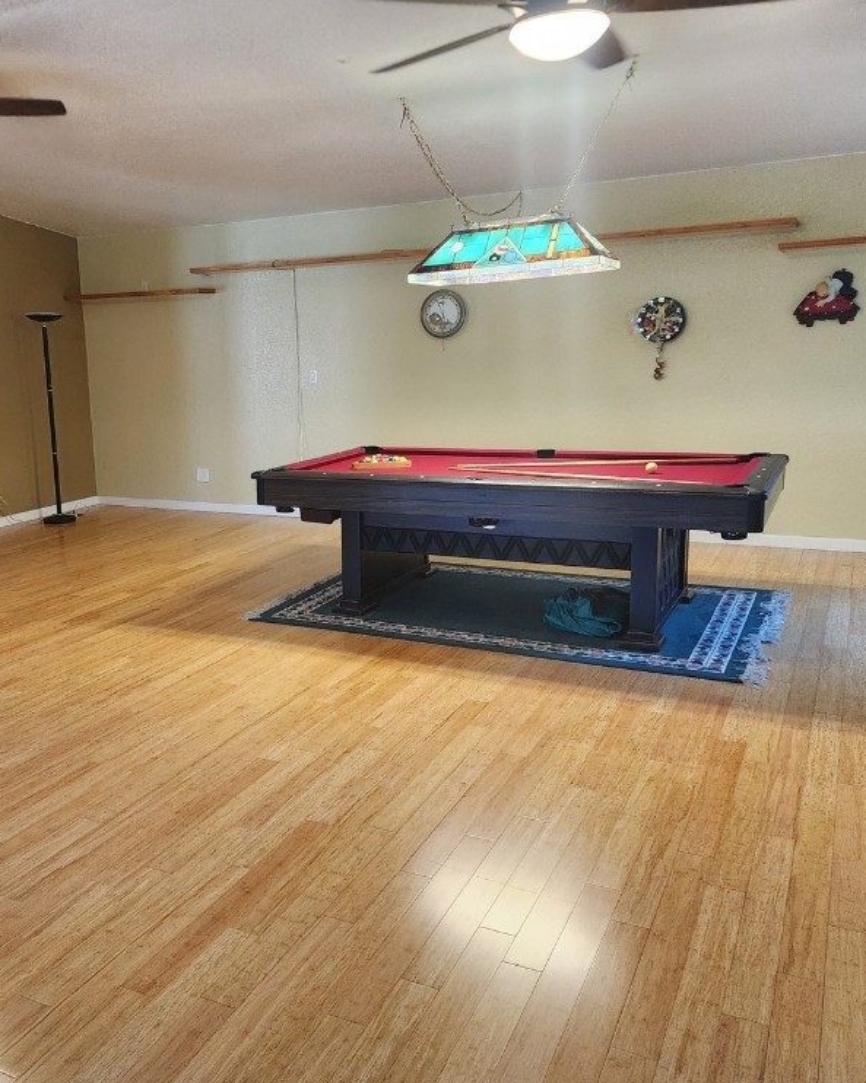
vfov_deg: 57.2
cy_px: 534
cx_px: 296
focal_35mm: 31
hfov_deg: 46.4
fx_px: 994
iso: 640
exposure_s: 1/120
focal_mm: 6.4
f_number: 1.8
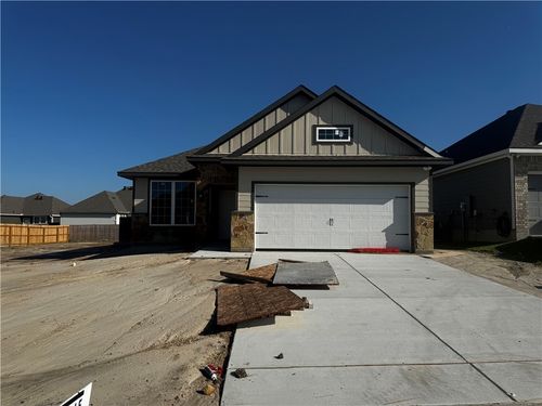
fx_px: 376
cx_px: 271
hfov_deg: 71.6
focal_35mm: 24
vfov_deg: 56.8
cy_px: 203
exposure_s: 1/9009
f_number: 1.78
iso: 80
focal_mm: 6.76
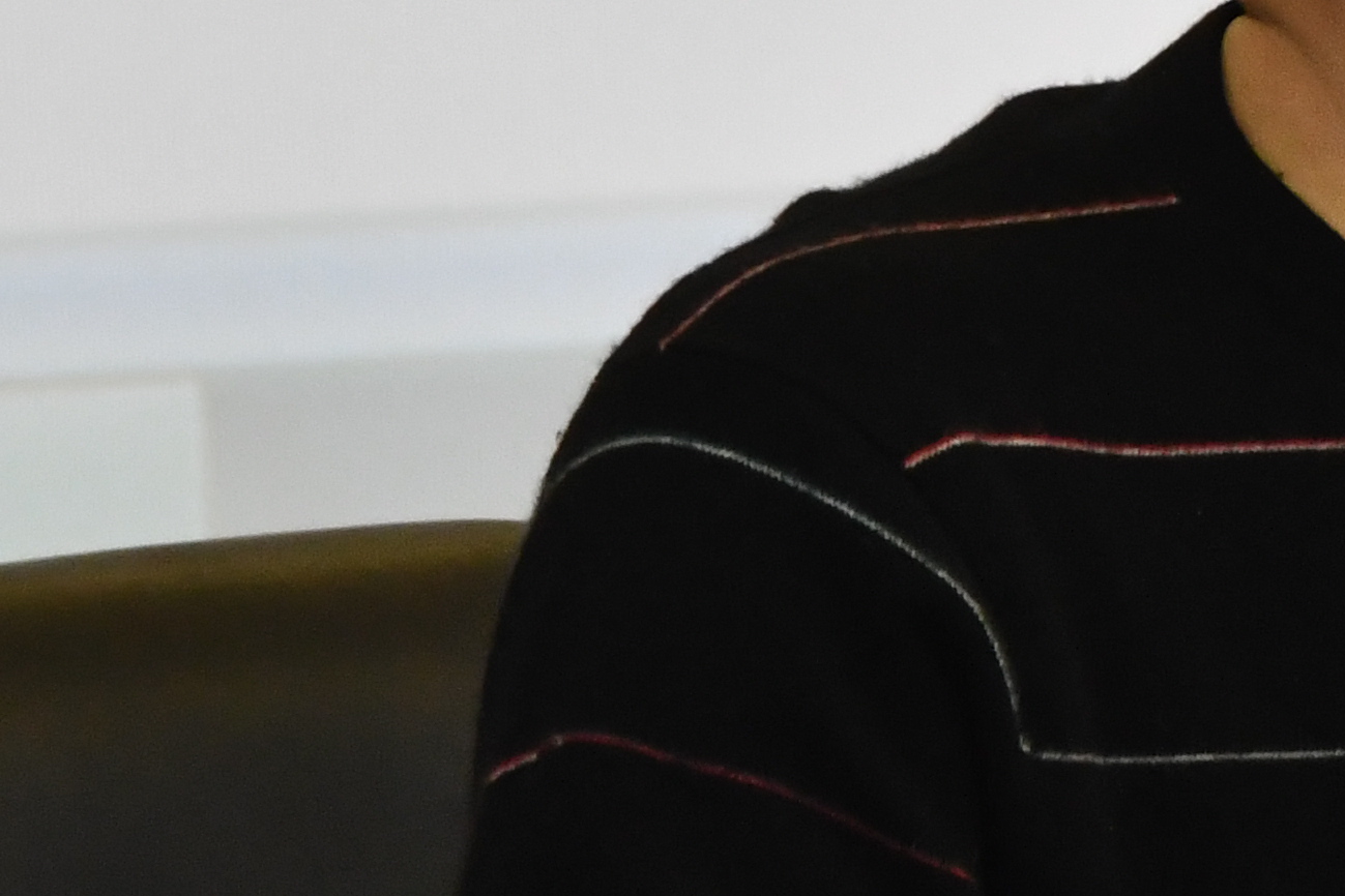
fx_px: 32352
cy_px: 66
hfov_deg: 2.4
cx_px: 2038
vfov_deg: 1.6
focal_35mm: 866
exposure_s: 1/40
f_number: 9
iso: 1600
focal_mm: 135
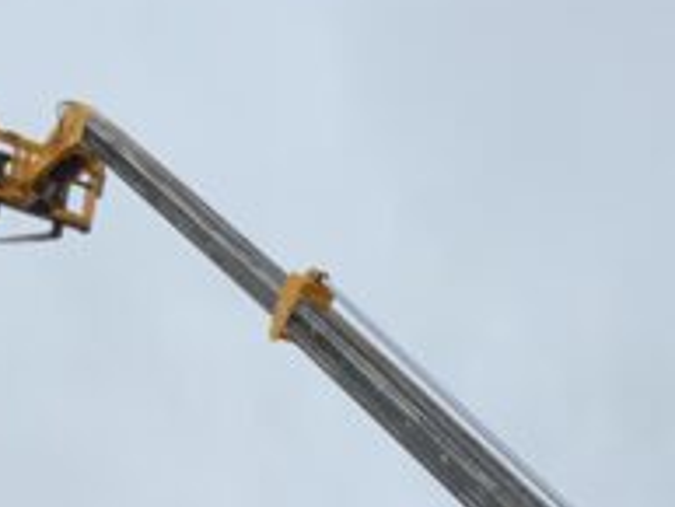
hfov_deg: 19.6
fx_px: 1873
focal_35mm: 96
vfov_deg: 14.7
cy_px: 678
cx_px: 734
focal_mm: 3
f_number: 1.8
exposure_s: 1/86
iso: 64
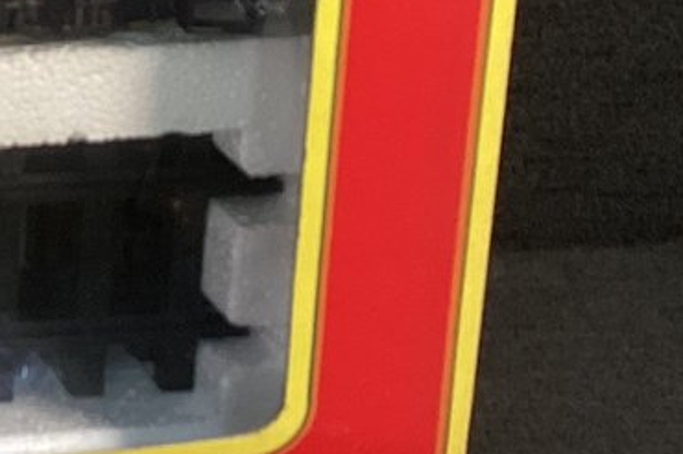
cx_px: -704
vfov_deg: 10.1
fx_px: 2502
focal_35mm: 132
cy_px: -154
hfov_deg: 13.3
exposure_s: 1/60
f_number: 2.4
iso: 100
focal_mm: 3.3
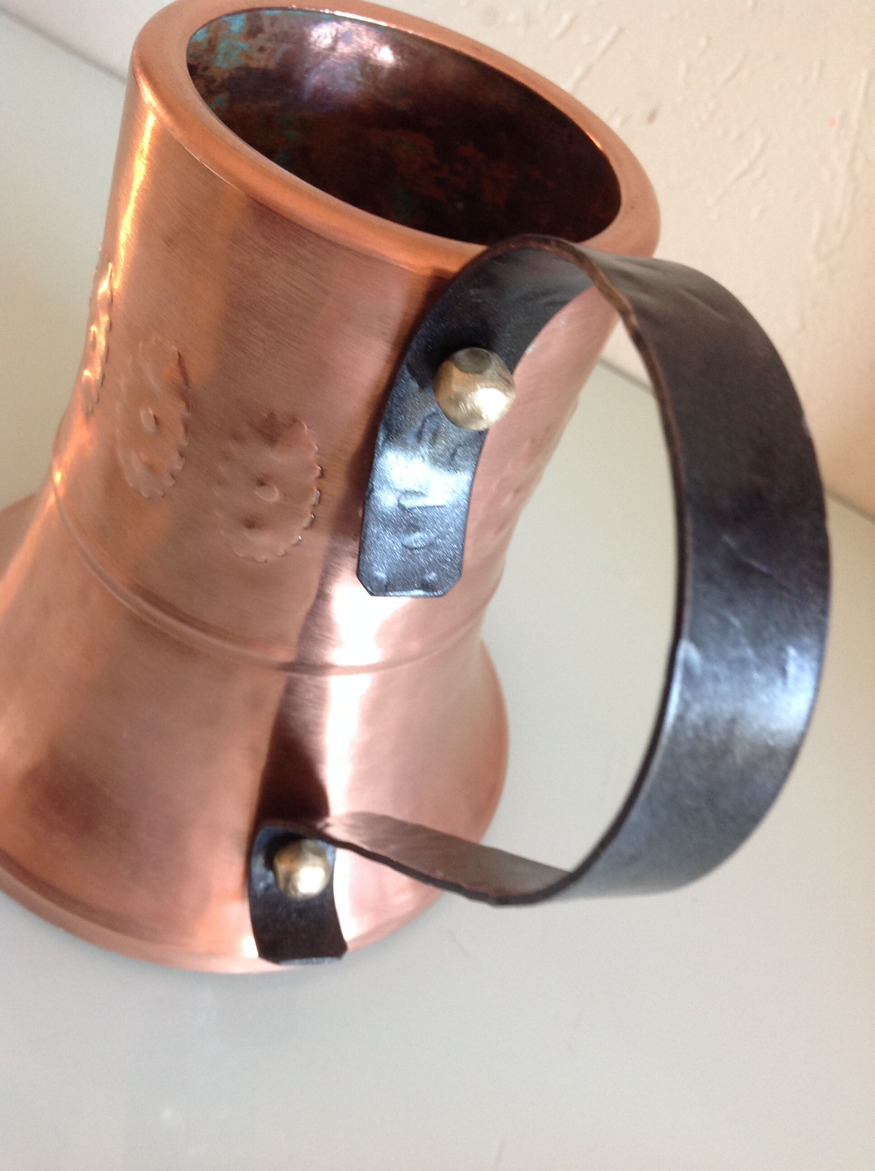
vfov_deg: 52.7
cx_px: 438
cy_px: 586
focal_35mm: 35
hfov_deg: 40.6
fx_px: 1183
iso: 100
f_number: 2.4
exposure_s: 1/15
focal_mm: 4.28
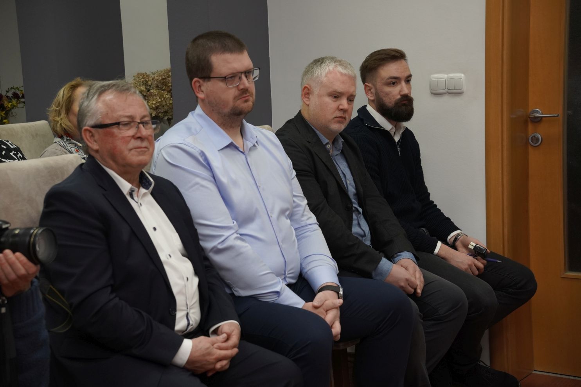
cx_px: 290
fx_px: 1210
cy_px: 194
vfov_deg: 18.2
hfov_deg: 27.0
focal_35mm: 75
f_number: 4
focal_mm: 50
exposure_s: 1/160
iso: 1000
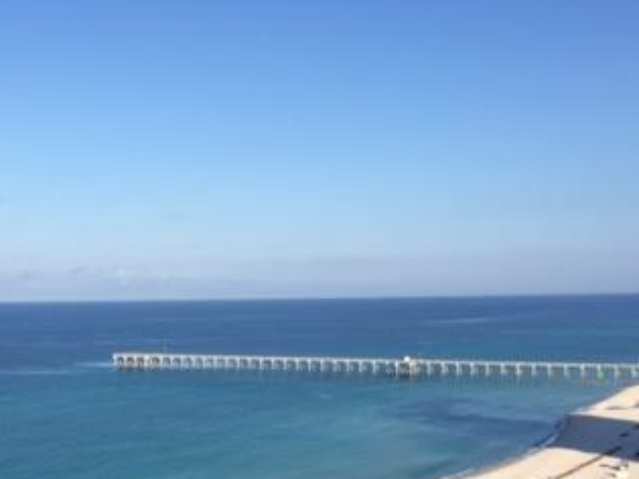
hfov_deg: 32.3
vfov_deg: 24.1
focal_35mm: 59
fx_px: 1089
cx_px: 191
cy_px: 436
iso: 32
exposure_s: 1/1647
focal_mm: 4.15
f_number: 2.2
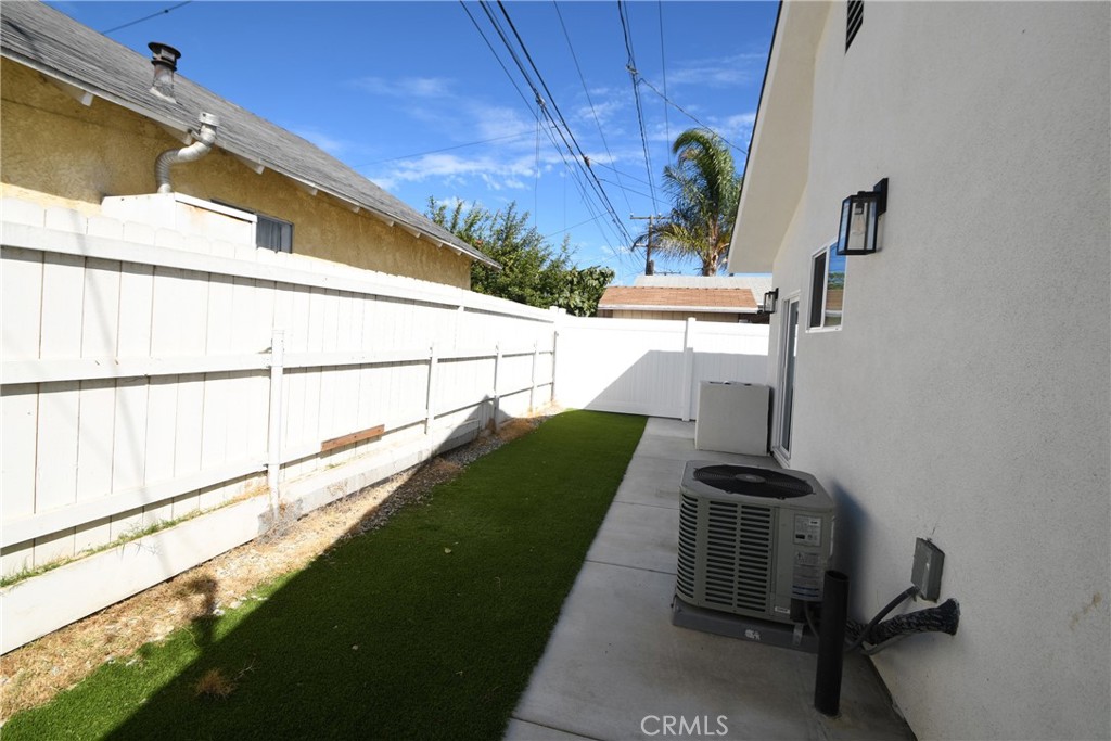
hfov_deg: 100.4
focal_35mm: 15
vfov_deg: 77.3
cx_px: 556
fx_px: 463
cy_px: 370
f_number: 9
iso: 100
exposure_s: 1/250
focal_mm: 10
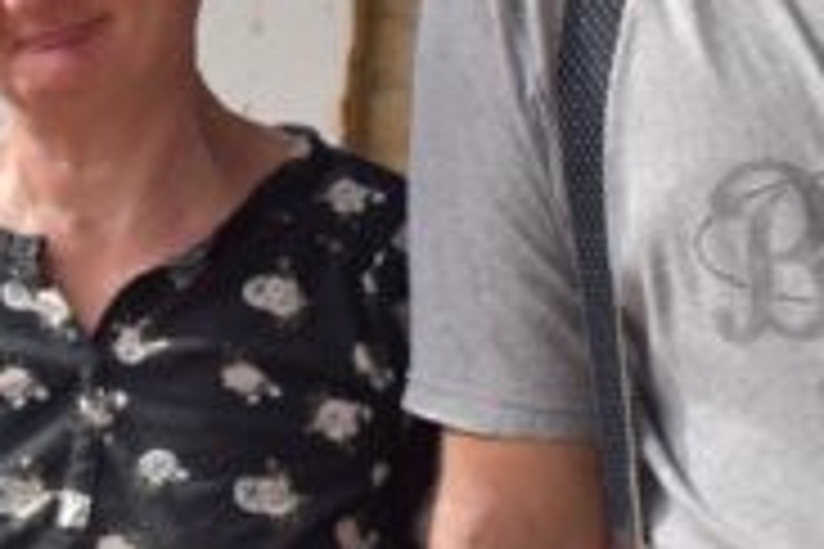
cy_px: -130
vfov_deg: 12.5
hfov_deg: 19.2
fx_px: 2433
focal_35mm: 106
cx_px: 500
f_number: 8
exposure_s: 1/250
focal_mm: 27
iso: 200
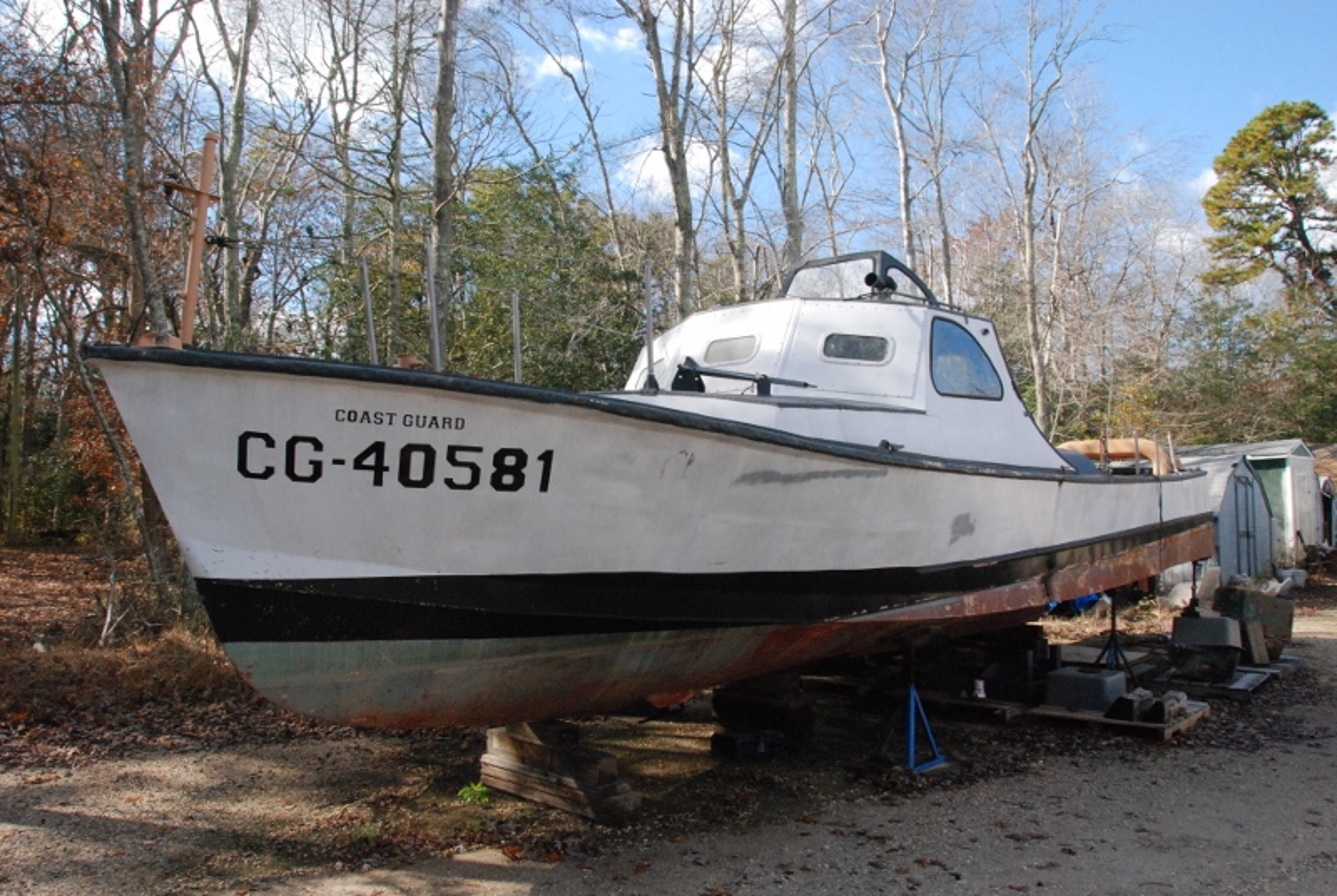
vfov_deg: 48.1
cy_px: 448
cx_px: 668
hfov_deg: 67.3
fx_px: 1004
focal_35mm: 27
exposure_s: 1/500
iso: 1600
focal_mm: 18
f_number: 11
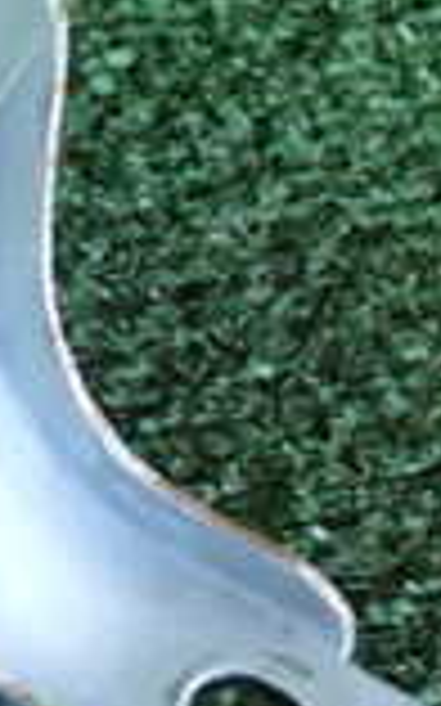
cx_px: -634
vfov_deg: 10.3
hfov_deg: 6.2
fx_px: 3888
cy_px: -9
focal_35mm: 202
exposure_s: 1/125
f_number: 3.2
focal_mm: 9.01
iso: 800
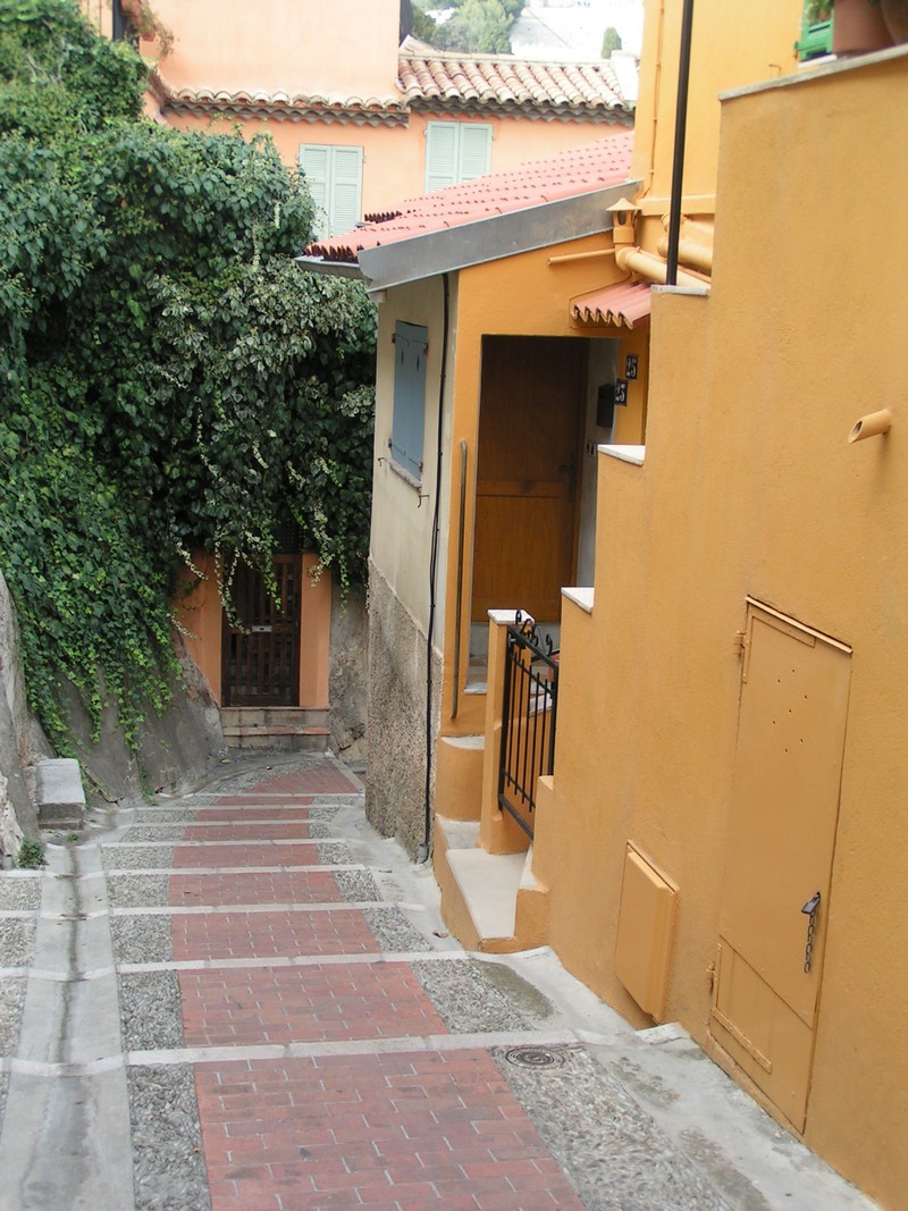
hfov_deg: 30.9
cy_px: 606
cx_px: 454
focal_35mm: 47
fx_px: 1644
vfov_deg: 40.4
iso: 50
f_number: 4
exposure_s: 1/80
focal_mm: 7.3
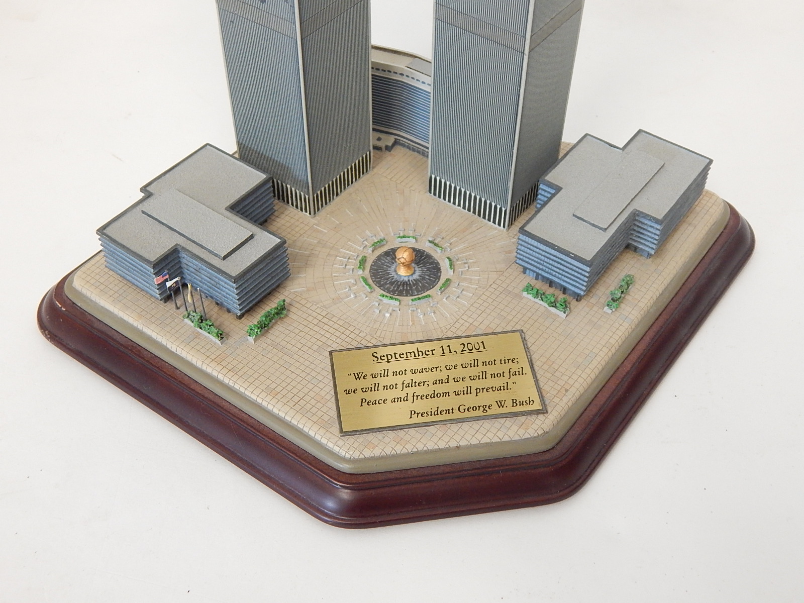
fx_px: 999
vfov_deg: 33.6
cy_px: 302
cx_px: 402
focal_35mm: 43
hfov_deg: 43.9
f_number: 3.6
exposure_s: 1/30
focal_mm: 7.7
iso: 400
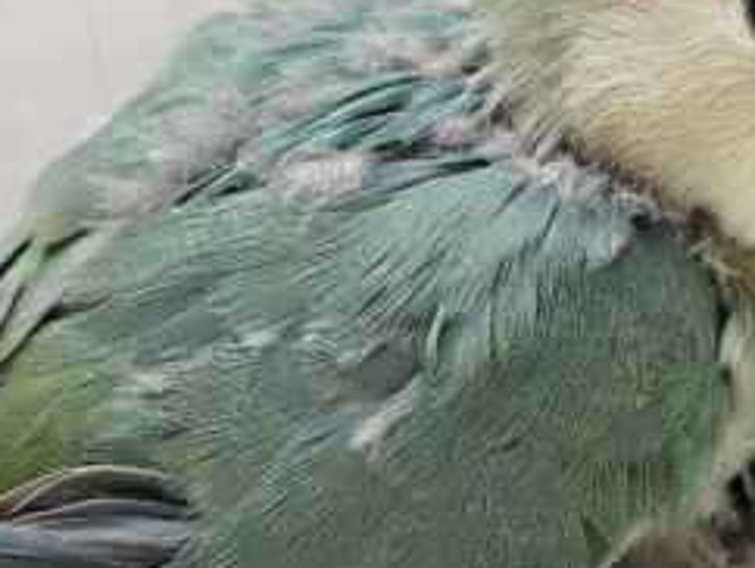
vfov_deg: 22.2
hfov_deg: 28.0
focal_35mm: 66
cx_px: 711
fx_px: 1441
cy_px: 212
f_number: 1.8
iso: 80
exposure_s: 1/50
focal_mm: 4.25
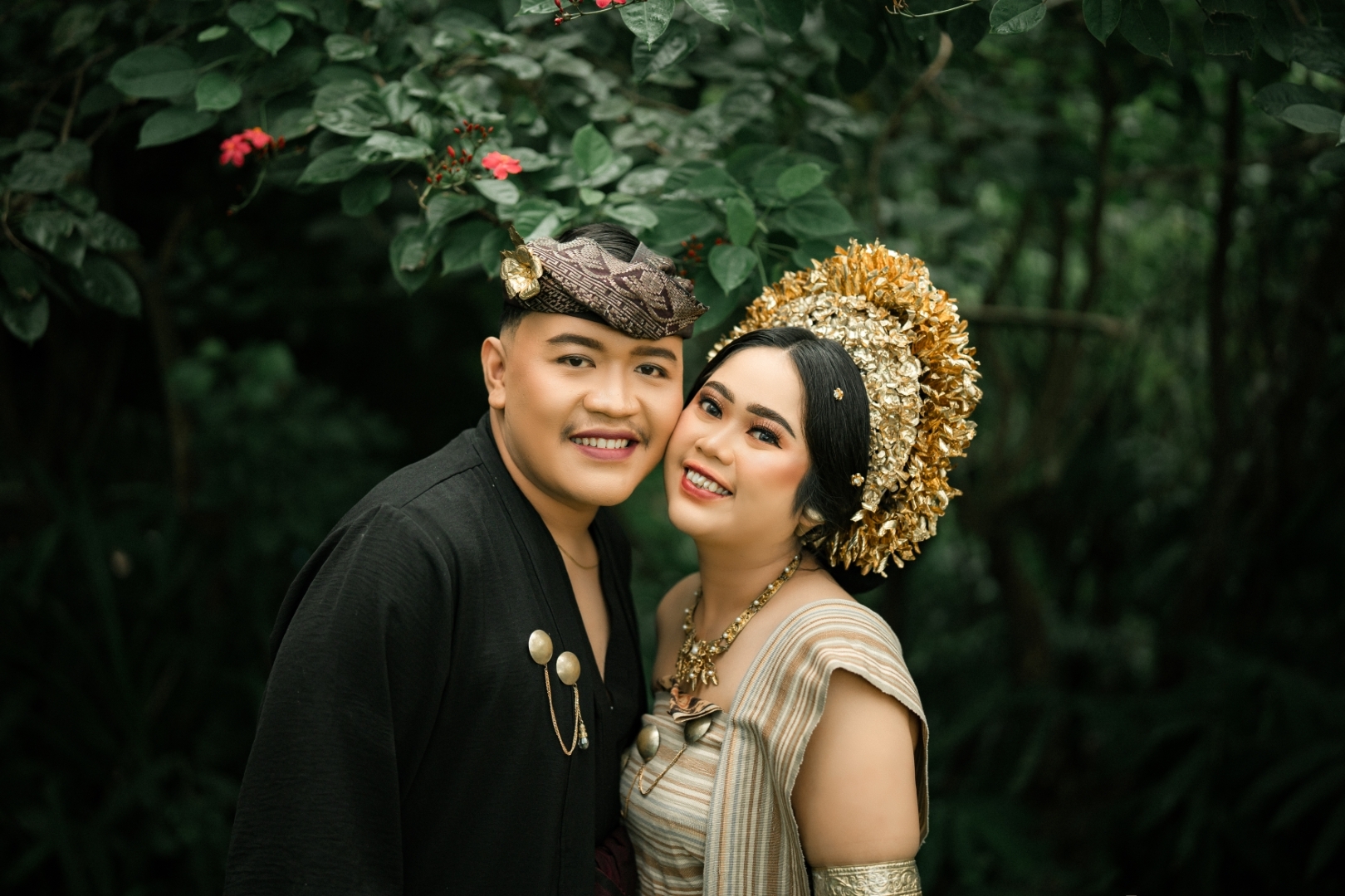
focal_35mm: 50
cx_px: 672
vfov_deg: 27.0
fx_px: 1868
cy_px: 448
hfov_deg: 39.6
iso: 320
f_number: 1.4
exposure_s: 1/1250
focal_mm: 50
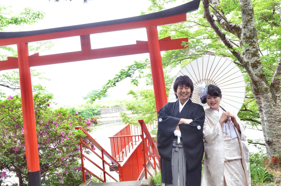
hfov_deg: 48.0
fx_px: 315
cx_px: 140
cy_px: 93
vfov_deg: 32.9
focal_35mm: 40
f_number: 5.6
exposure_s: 1/125
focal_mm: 27
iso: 800
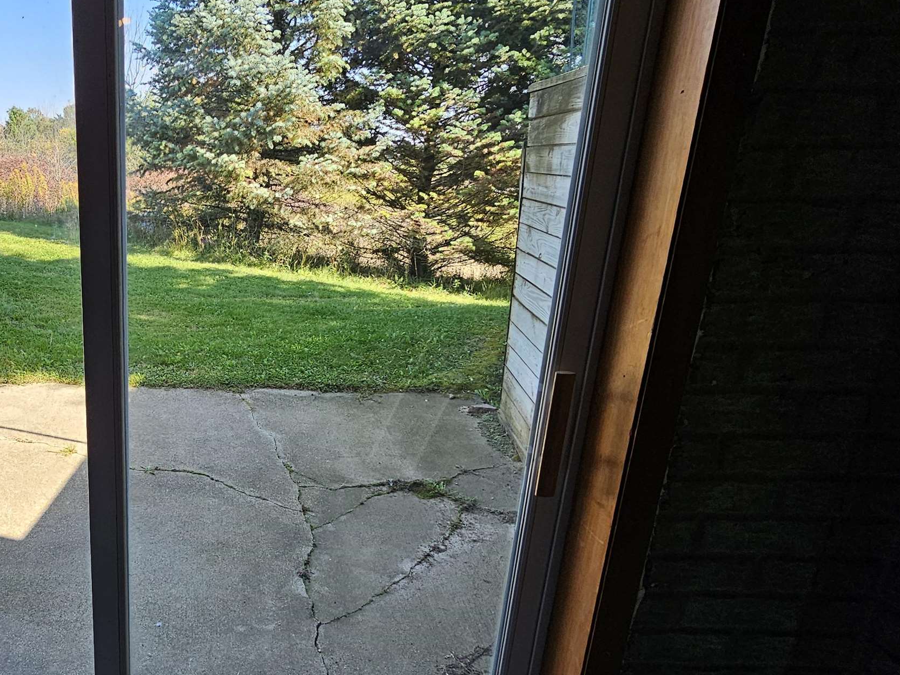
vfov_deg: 56.8
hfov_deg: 65.2
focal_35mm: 24
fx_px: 624
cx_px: 181
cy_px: 332
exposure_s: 1/270
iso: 50
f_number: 2.2
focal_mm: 2.2
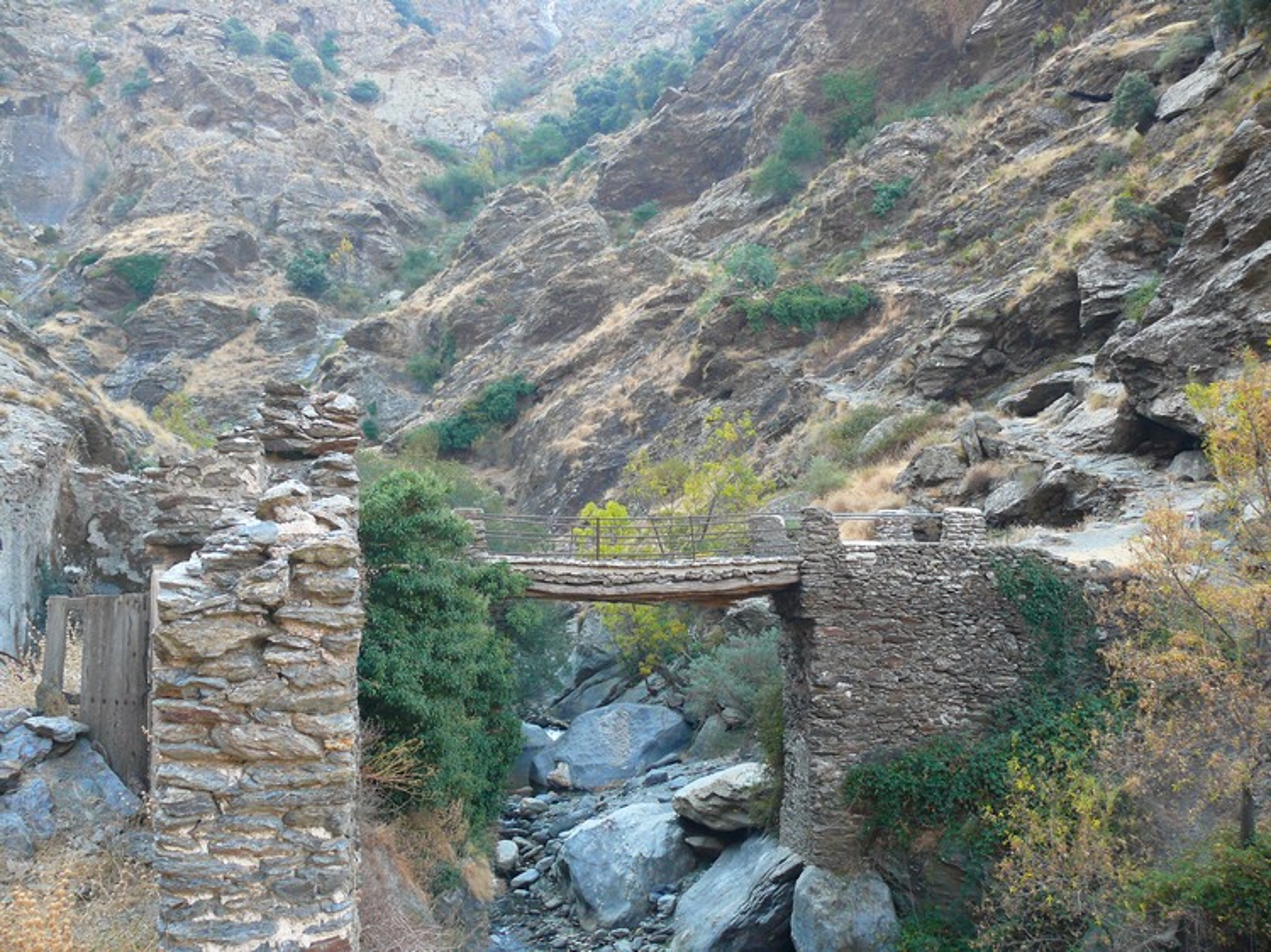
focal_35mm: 35
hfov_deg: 52.6
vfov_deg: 40.7
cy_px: 476
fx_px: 1285
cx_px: 636
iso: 160
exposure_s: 1/30
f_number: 2.8
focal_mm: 7.4
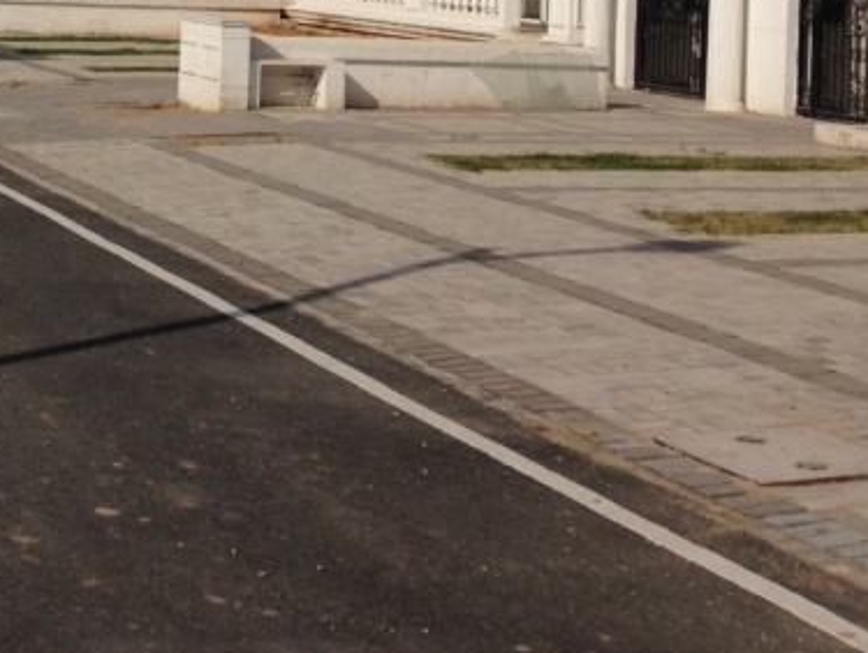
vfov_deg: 17.2
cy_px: -132
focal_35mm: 82
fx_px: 2058
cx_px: -29
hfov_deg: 22.7
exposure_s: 1/4926
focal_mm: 4.12
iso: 50
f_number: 2.4
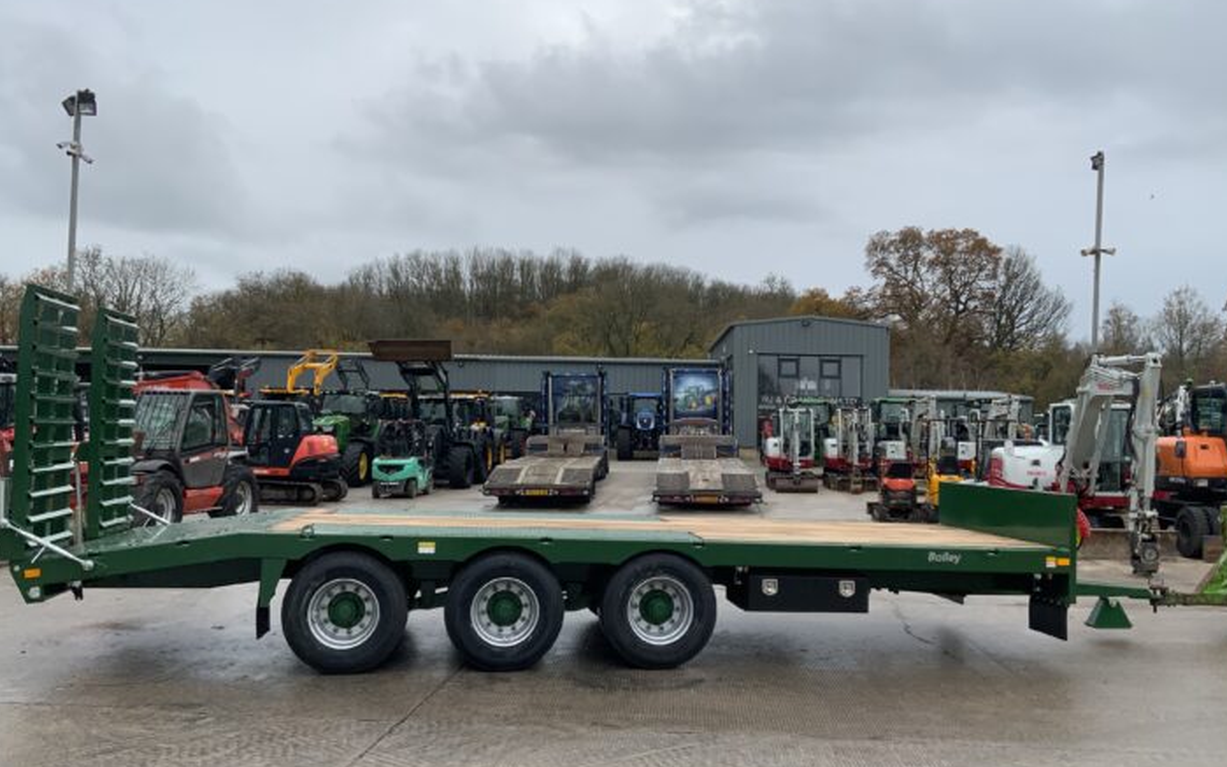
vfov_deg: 38.3
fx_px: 1104
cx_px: 616
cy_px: 385
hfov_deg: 58.1
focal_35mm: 33
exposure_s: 1/562
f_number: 1.8
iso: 16
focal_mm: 3
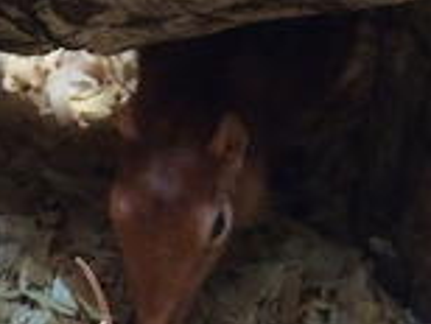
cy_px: 148
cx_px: 126
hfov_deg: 5.0
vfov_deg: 3.8
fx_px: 4926
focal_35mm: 395
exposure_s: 1/30
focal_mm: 28.8
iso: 1250
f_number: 2.8
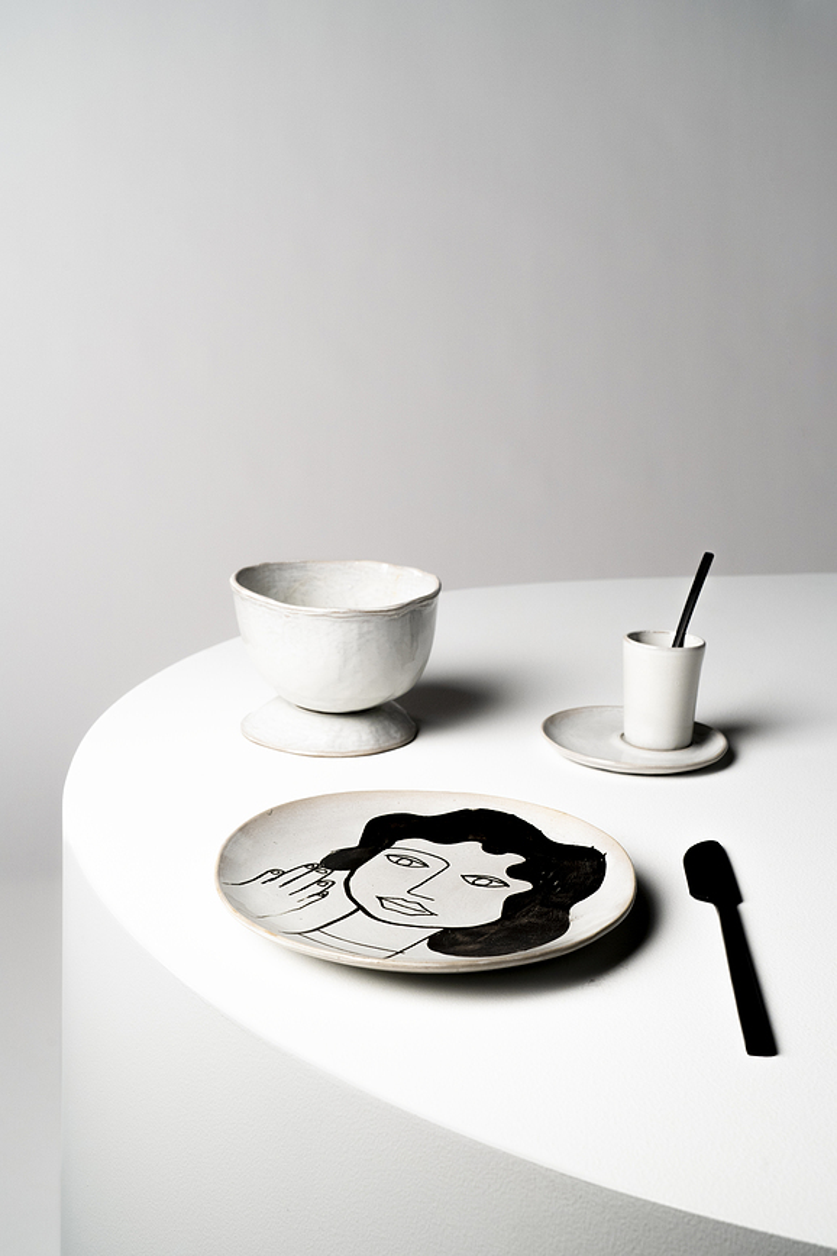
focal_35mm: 44
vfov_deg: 44.5
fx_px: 1534
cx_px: 418
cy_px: 628
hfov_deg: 30.5
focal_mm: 44
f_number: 11
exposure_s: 1/6
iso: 400
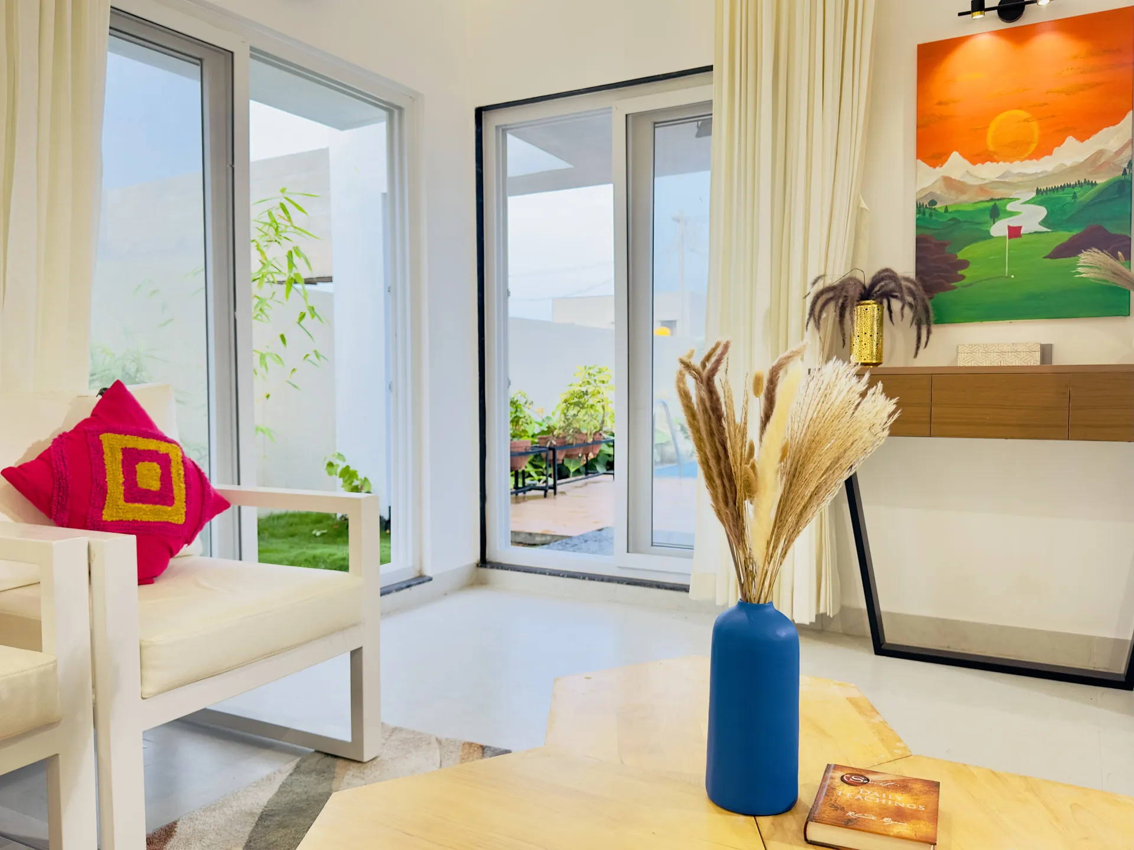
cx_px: 567
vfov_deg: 51.4
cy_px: 425
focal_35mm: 27
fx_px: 885
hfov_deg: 65.3
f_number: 1.78
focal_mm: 6.86
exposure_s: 1/209
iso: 80
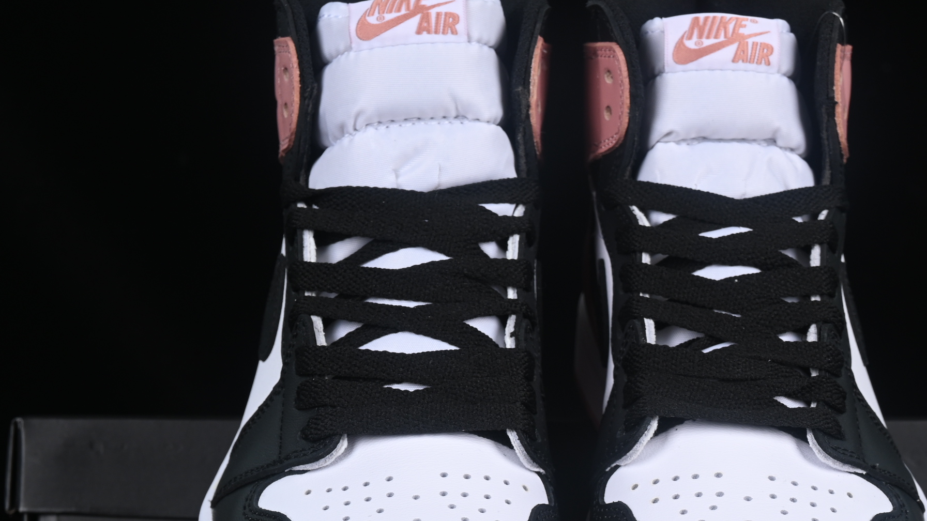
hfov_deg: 17.6
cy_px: 459
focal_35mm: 122
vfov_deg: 9.9
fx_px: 2998
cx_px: 558
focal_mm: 50
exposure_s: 1/80
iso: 160
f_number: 8
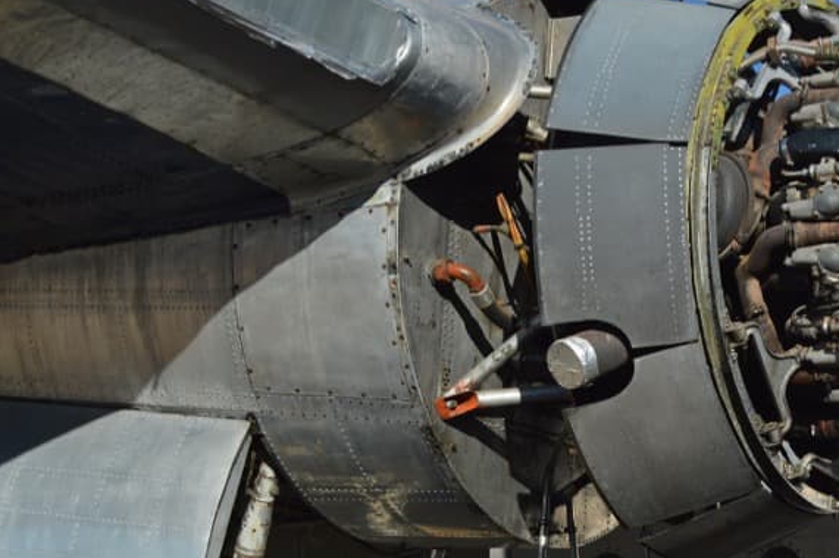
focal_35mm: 82
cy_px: 103
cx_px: 879
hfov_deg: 23.5
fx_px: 1910
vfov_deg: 16.5
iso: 100
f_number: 9
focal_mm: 26
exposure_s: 1/320
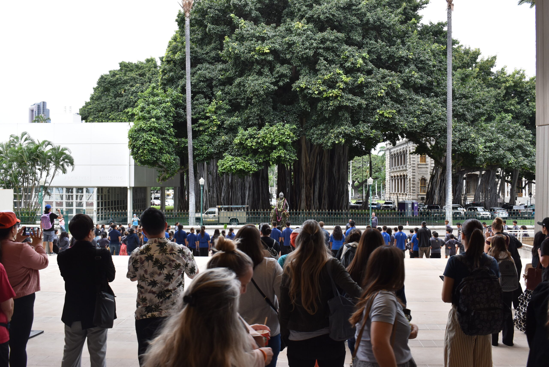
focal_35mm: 36
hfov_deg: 53.1
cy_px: 184
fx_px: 549
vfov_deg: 36.9
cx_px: 274
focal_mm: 24
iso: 400
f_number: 6.3
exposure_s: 1/160
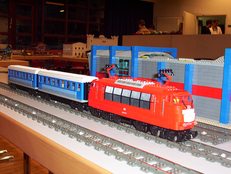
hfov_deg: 35.5
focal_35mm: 54
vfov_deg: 27.1
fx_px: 361
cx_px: 116
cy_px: 87
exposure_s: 1/69.5
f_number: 2.97
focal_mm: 7.1
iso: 140
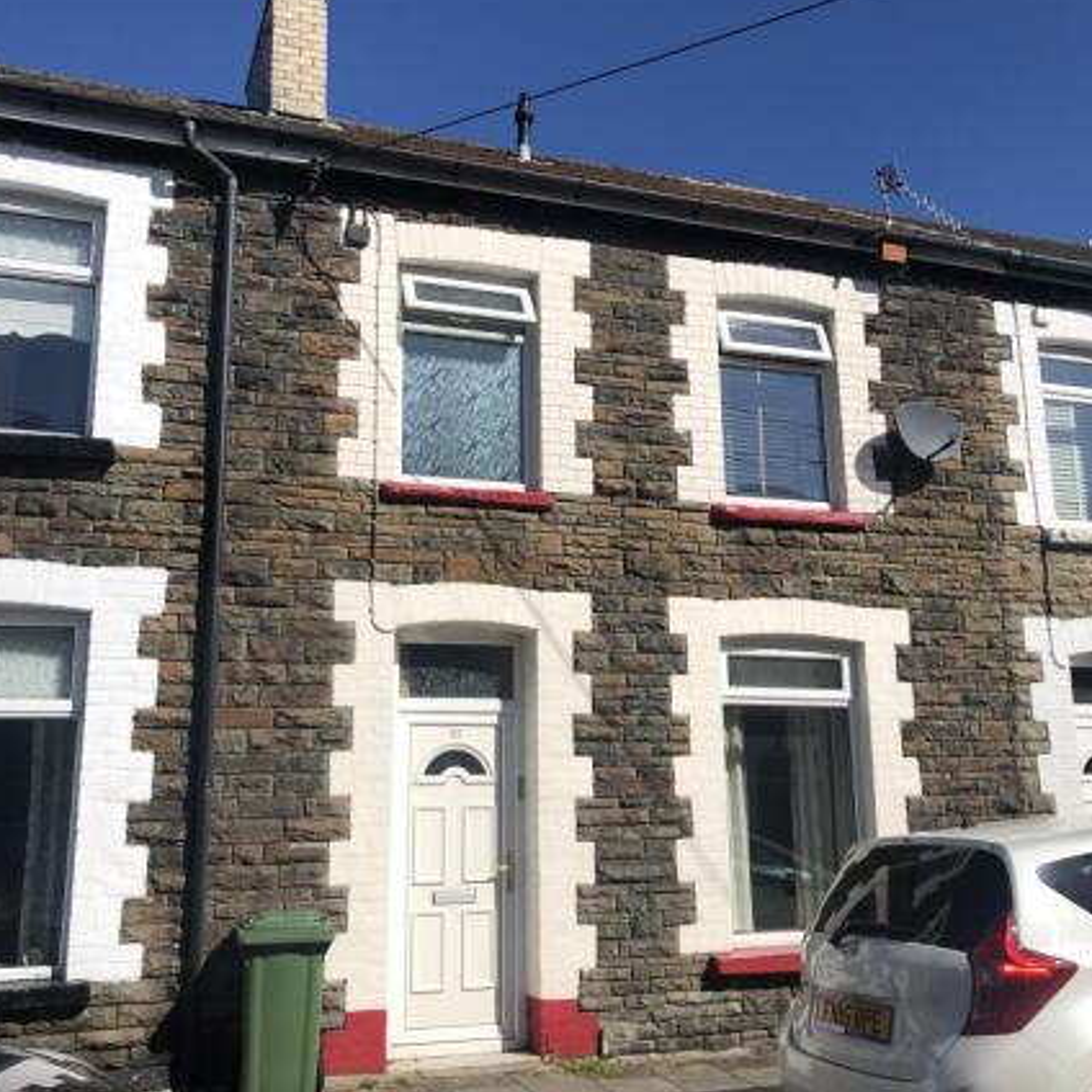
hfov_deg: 48.4
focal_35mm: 34
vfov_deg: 48.5
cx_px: 570
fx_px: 1213
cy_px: 545
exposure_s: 1/3745
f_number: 1.8
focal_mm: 3.99
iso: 20
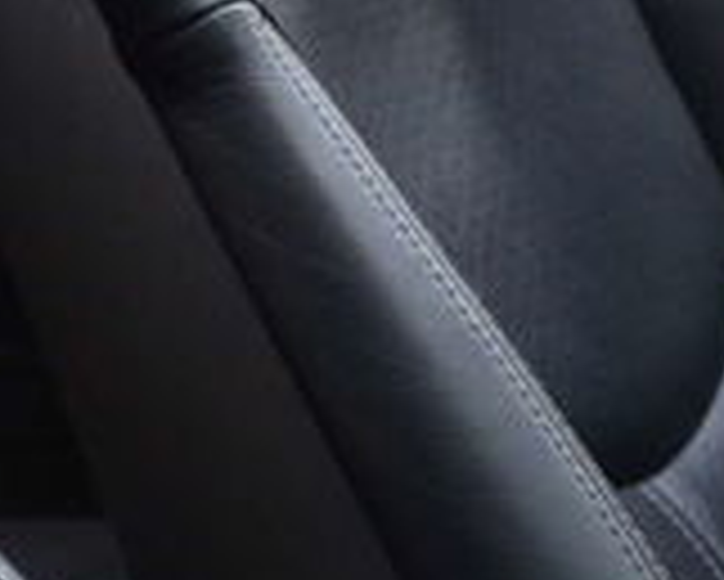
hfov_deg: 9.9
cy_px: -207
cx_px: -796
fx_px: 3838
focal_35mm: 179
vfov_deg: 8.5
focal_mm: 20
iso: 400
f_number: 10
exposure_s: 1/50
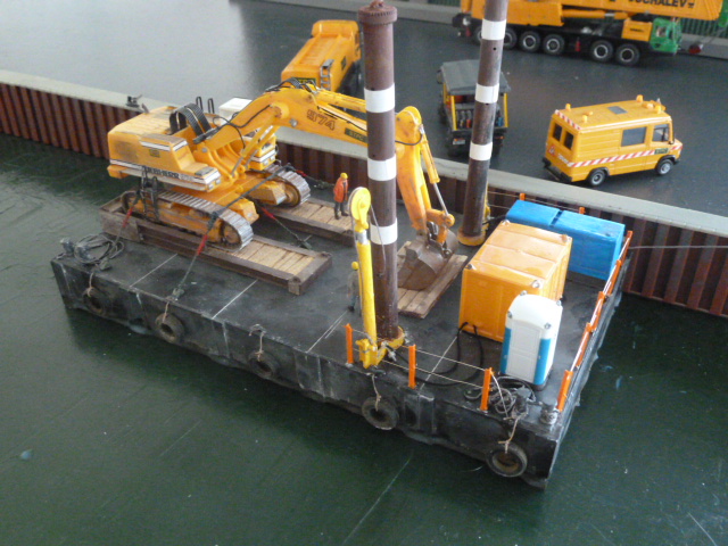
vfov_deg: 44.2
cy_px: 273
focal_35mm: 32
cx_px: 364
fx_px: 673
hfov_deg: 56.8
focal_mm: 5.3
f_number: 3.5
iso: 1000
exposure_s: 1/15
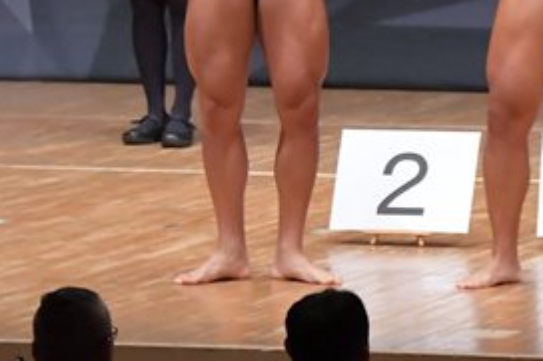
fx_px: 8019
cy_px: -14
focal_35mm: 532
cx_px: 668
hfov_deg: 3.9
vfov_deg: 2.6
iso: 8000
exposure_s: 1/400
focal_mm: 125
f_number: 5.6
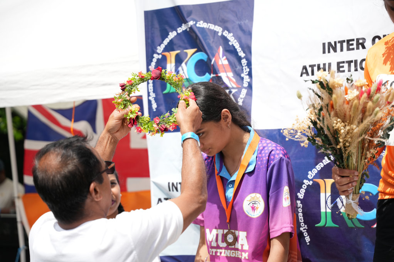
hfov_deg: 28.8
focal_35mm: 70
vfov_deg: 19.5
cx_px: 197
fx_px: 766
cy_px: 131
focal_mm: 70
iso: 250
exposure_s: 1/4000
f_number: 2.8
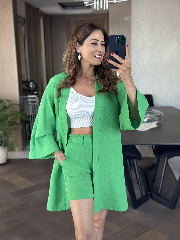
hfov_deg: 30.3
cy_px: 120
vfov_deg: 39.7
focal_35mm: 48
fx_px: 333
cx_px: 90
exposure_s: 1/60
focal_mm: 6.86
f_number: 1.78
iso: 250
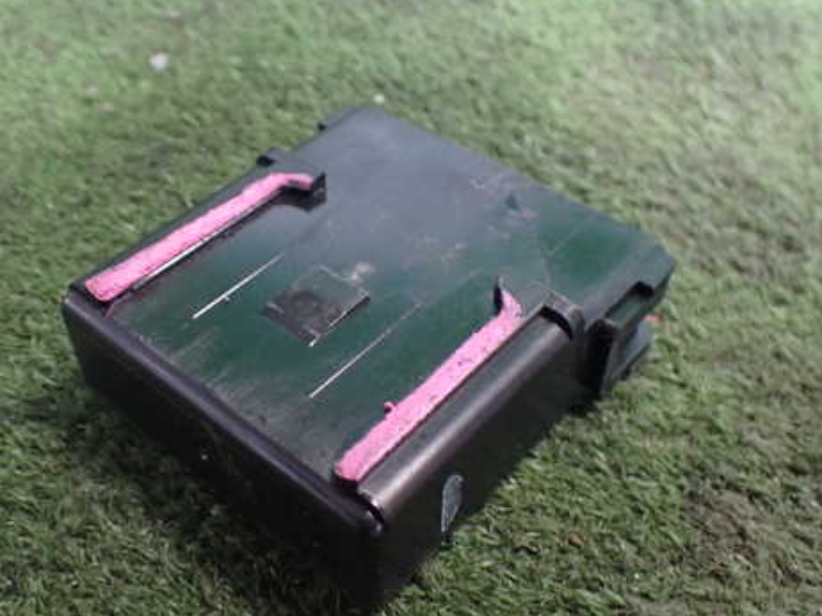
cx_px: 334
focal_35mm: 39
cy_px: 306
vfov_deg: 36.8
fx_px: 926
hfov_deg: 47.6
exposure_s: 1/50
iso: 800
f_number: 2.3
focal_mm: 5.4
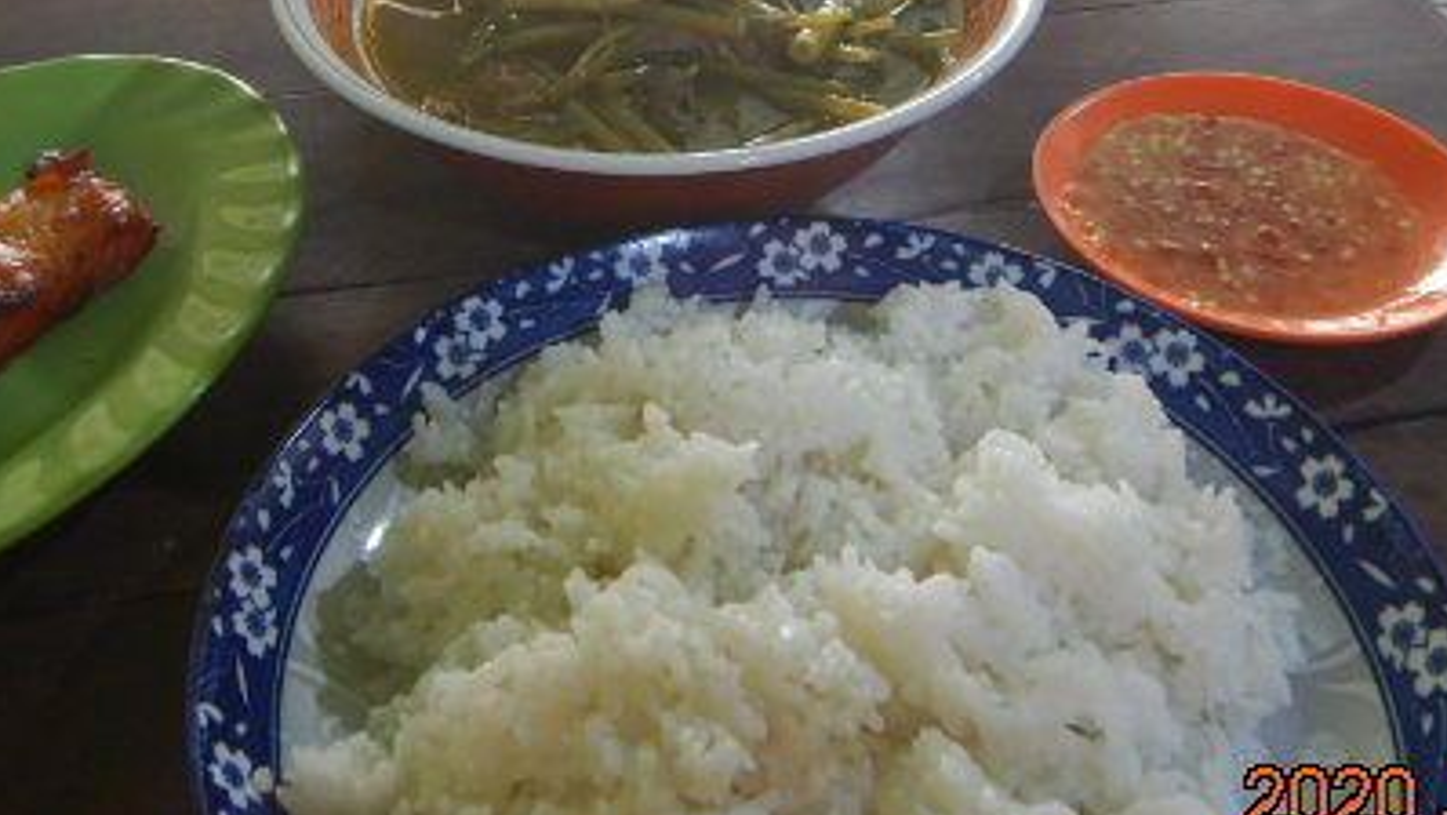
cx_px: 618
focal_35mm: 42
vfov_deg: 27.5
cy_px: 106
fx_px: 1612
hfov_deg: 48.2
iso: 400
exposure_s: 1/25
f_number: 2.8
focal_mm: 4.3
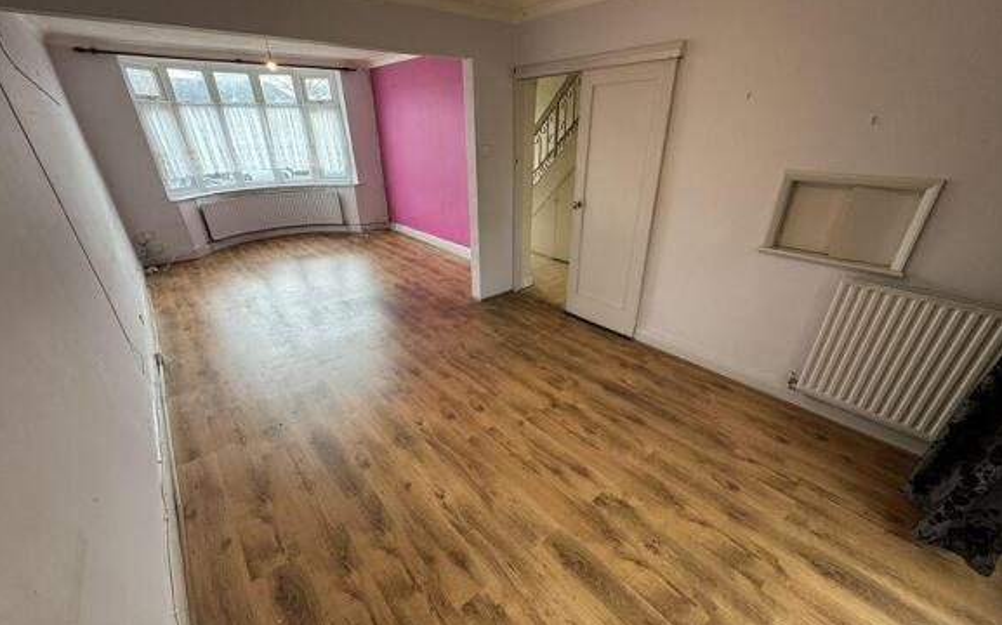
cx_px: 501
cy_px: 345
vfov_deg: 74.5
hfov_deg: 101.5
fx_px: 409
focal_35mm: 15
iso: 200
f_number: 2.2
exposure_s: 1/99
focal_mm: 2.22
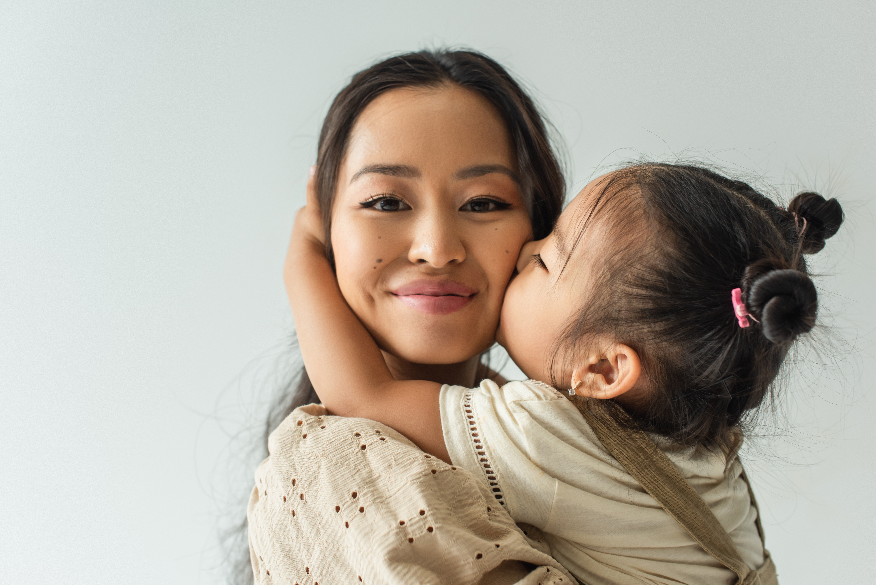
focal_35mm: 50
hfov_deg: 39.6
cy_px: 292
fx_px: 1217
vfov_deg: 27.0
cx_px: 438
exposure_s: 1/160
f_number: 4
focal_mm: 50
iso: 200
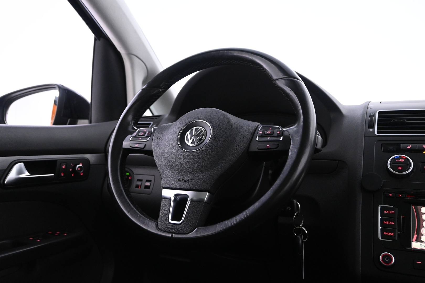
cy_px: 142
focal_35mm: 32
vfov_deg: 41.7
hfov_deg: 59.5
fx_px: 372
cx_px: 212
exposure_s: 1/30
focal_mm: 21
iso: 2500
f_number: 4
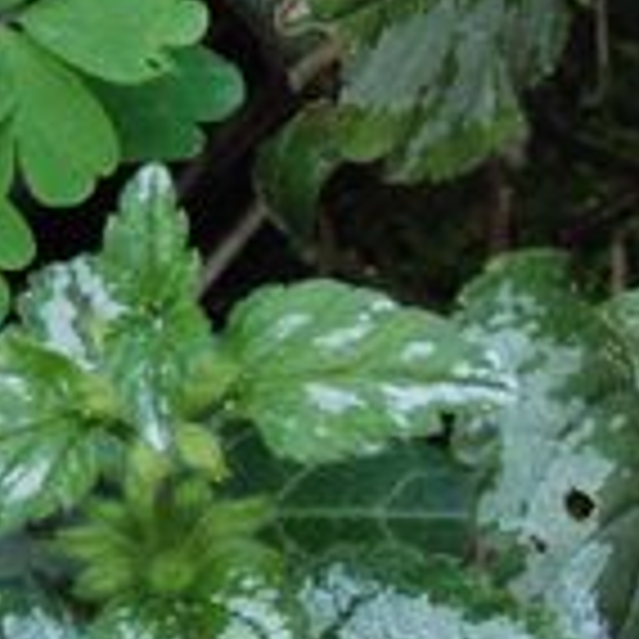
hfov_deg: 5.9
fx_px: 5806
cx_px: -1210
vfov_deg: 6.2
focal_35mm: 278
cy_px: -353
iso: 1600
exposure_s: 1/250
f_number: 8
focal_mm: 31
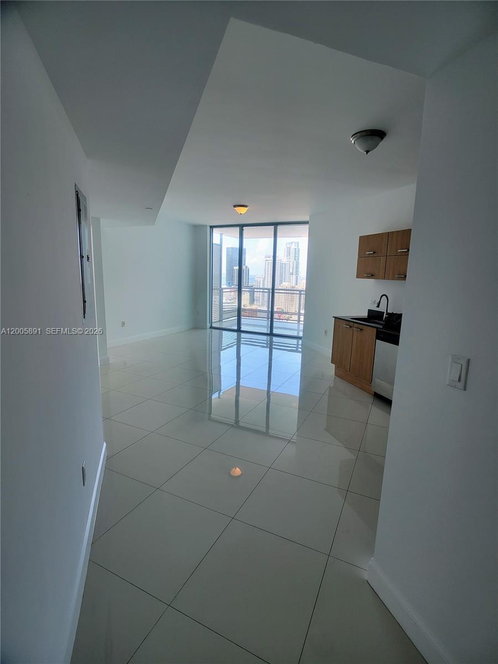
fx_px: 499
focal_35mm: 26
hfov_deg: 53.1
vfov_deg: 67.3
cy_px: 332
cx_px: 249
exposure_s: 1/129
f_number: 1.8
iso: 40
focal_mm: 5.4
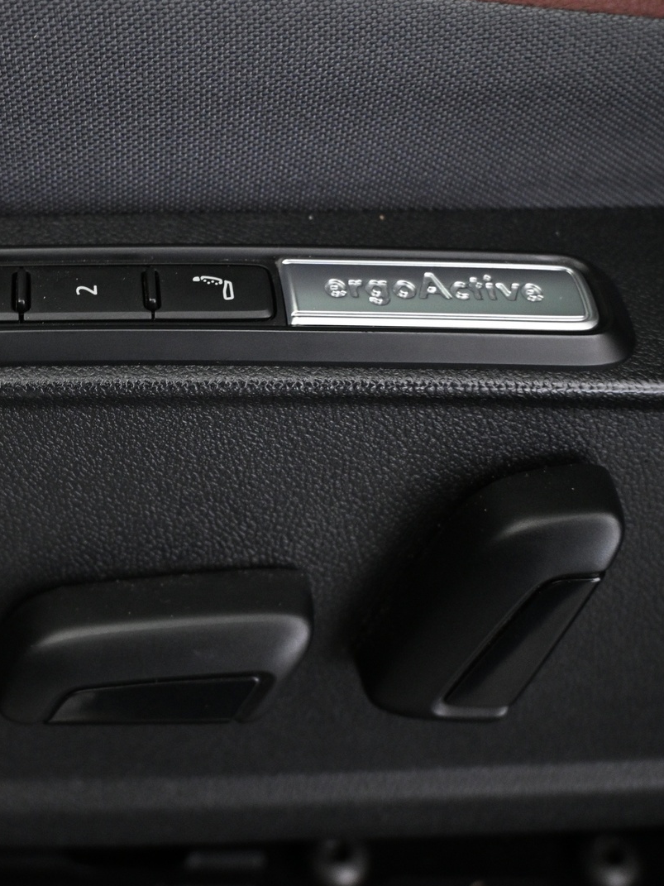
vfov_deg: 39.7
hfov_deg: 28.8
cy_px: 445
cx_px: 45
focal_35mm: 48
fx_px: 1228
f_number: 4
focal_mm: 22
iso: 1600
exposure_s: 1/13
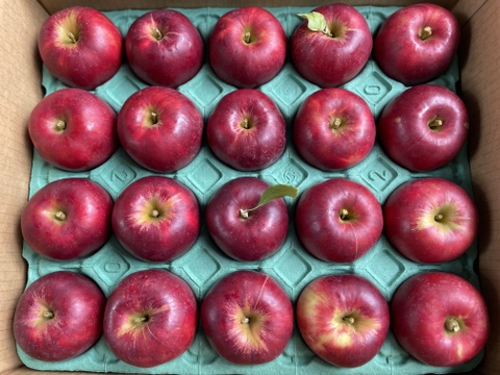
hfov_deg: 67.3
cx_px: 250
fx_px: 376
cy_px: 188
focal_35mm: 26
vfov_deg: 53.1
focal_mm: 4.2
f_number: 1.6
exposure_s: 1/121
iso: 80
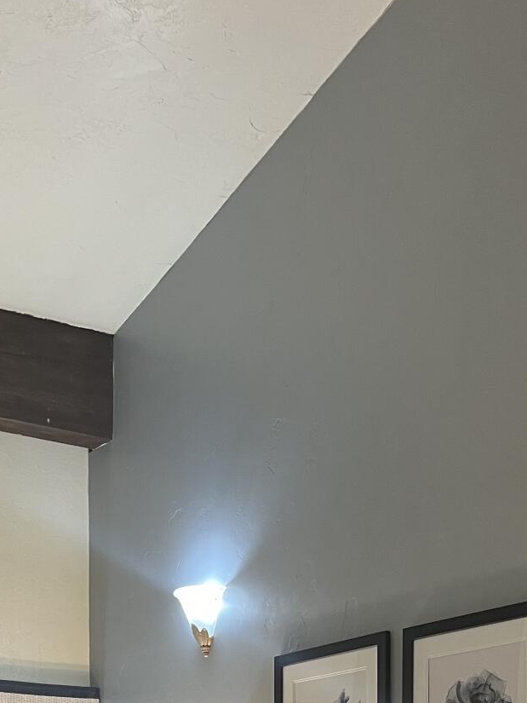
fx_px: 1279
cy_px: 827
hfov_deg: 23.2
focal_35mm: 63
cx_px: 166
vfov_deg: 27.3
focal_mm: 5.1
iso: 80
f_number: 1.6
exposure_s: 1/60
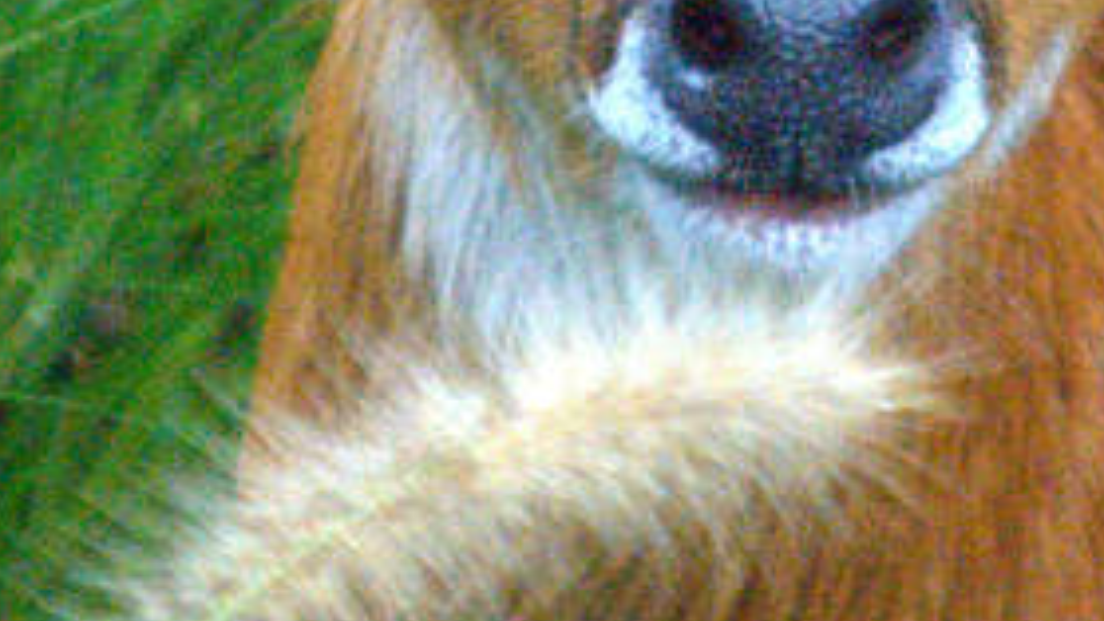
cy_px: -455
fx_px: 52815
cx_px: 617
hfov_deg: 1.2
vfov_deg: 0.7
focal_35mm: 1804
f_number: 6.3
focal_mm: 200
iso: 3200
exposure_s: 1/400
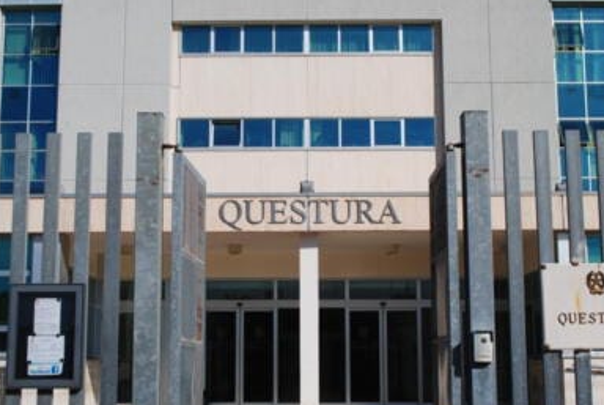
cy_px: 217
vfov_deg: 24.7
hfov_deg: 36.2
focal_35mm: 55
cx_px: 293
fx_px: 924
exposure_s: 1/250
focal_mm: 30
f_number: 10
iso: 100
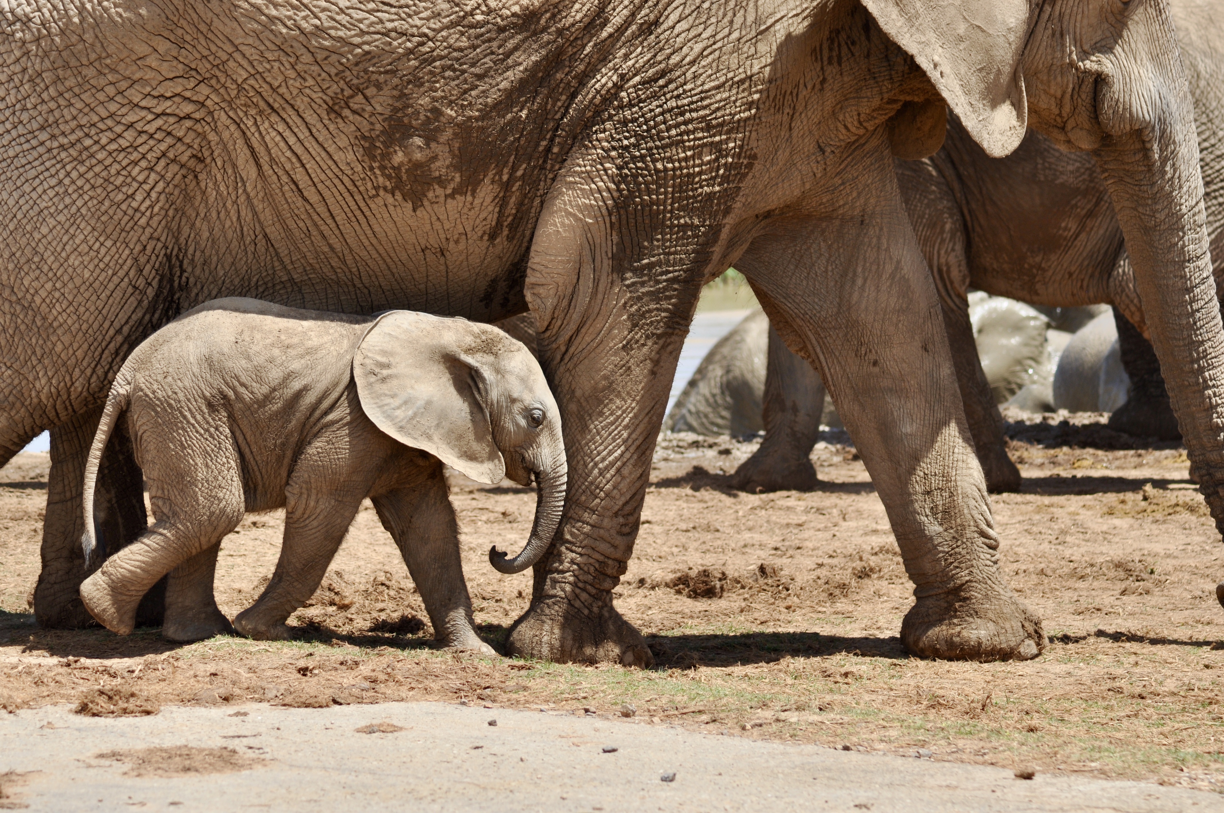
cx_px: 612
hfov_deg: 12.5
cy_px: 406
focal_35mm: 165
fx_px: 5603
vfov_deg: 8.3
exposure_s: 1/1000
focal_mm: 110
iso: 200
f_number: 7.1
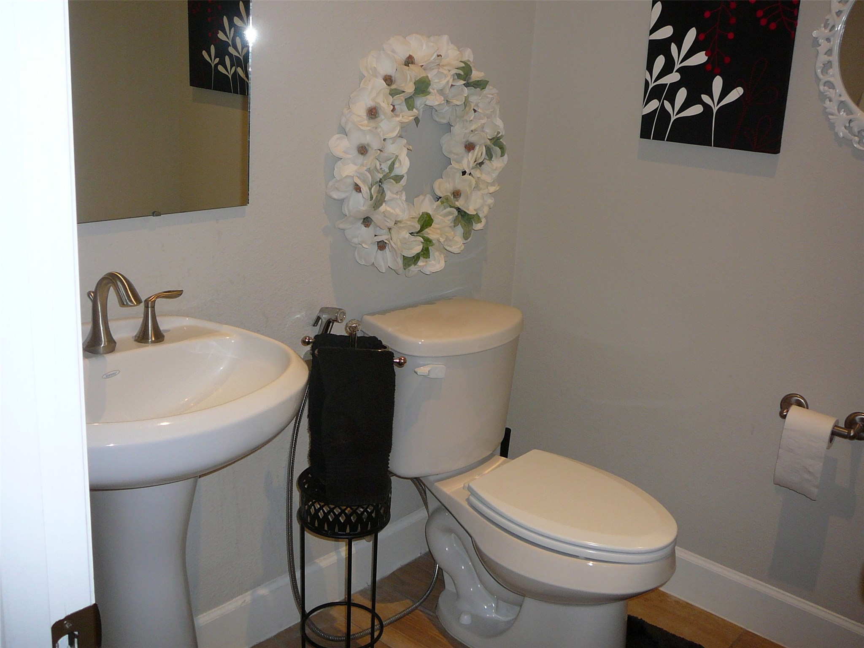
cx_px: 432
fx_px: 874
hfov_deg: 52.6
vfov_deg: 40.7
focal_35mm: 35
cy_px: 324
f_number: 2.8
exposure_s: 1/30
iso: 100
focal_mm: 5.2
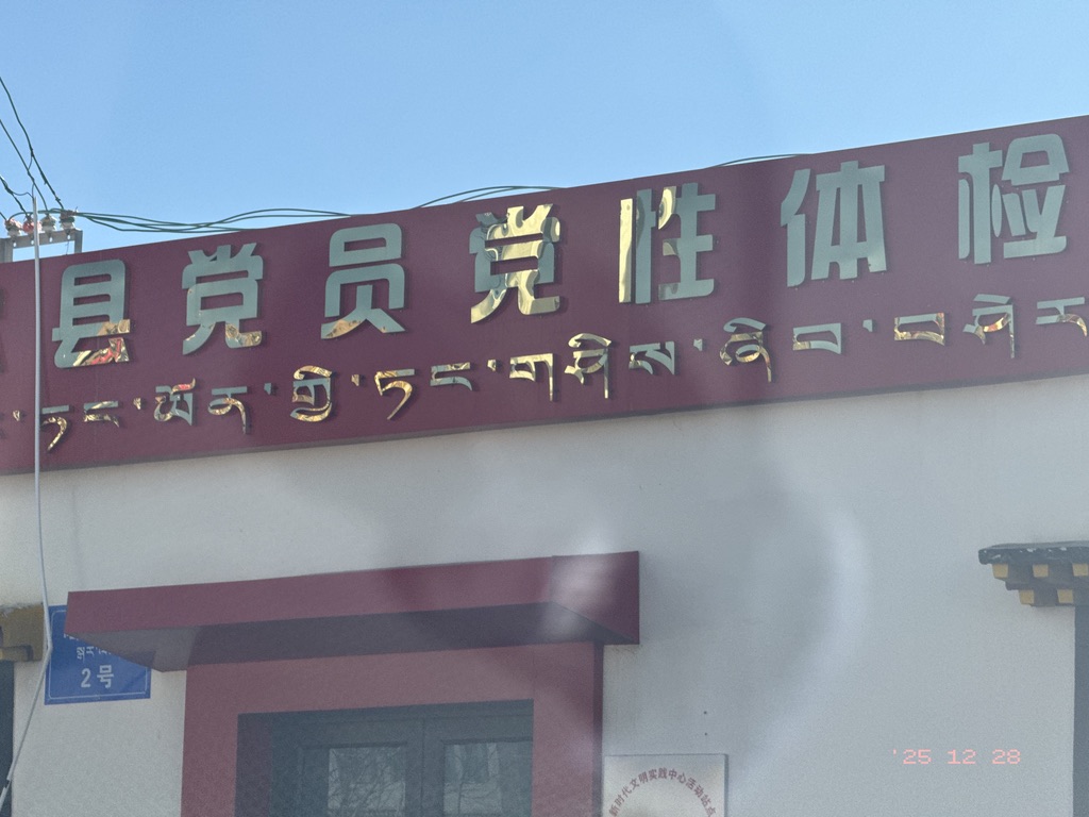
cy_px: 408
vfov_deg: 12.3
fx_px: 3775
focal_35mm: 120
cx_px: 544
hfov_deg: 16.4
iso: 50
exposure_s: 1/990
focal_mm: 15.66
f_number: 2.8
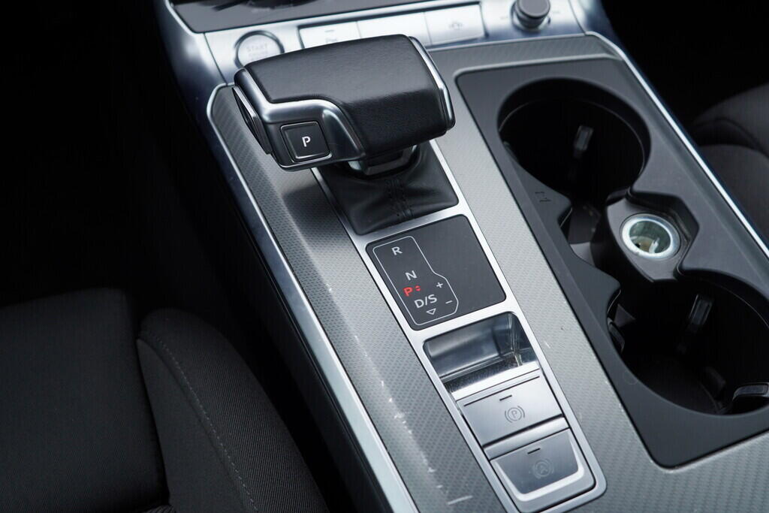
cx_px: 384
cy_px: 256
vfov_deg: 36.9
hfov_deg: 53.1
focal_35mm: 36
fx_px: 769
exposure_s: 1/60
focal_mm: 24
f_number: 3.5
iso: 125
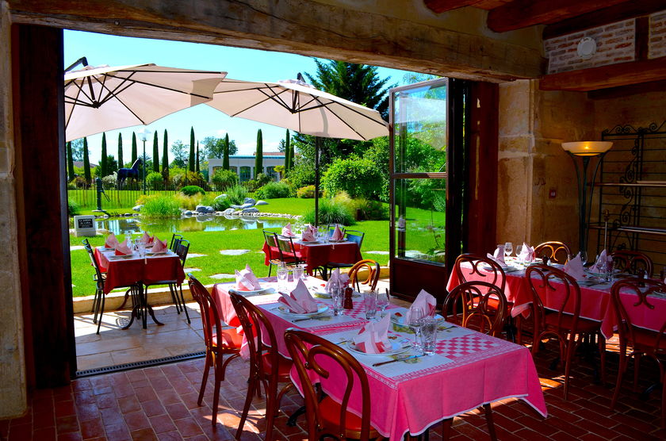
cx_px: 333
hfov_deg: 67.5
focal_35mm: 27
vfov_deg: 47.7
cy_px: 220
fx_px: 498
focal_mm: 18
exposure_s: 1/200
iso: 100
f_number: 7.1
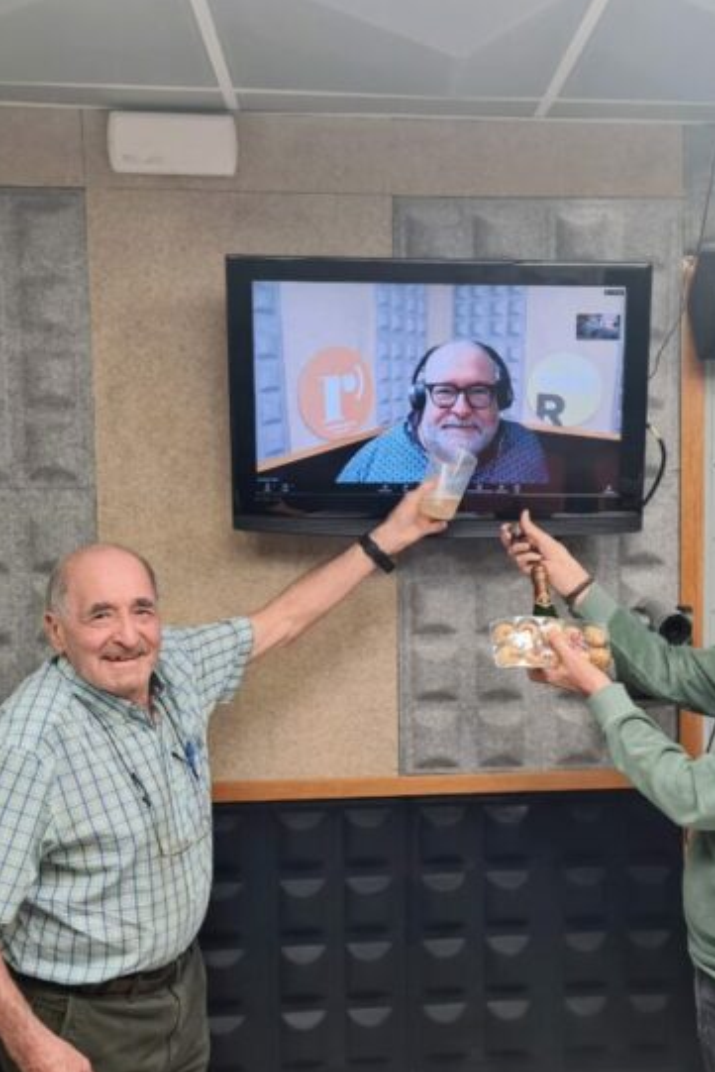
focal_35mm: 40
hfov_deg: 33.2
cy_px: 577
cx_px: 456
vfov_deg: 48.4
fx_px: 1191
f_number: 1.8
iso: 100
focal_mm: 5.4
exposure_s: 1/100
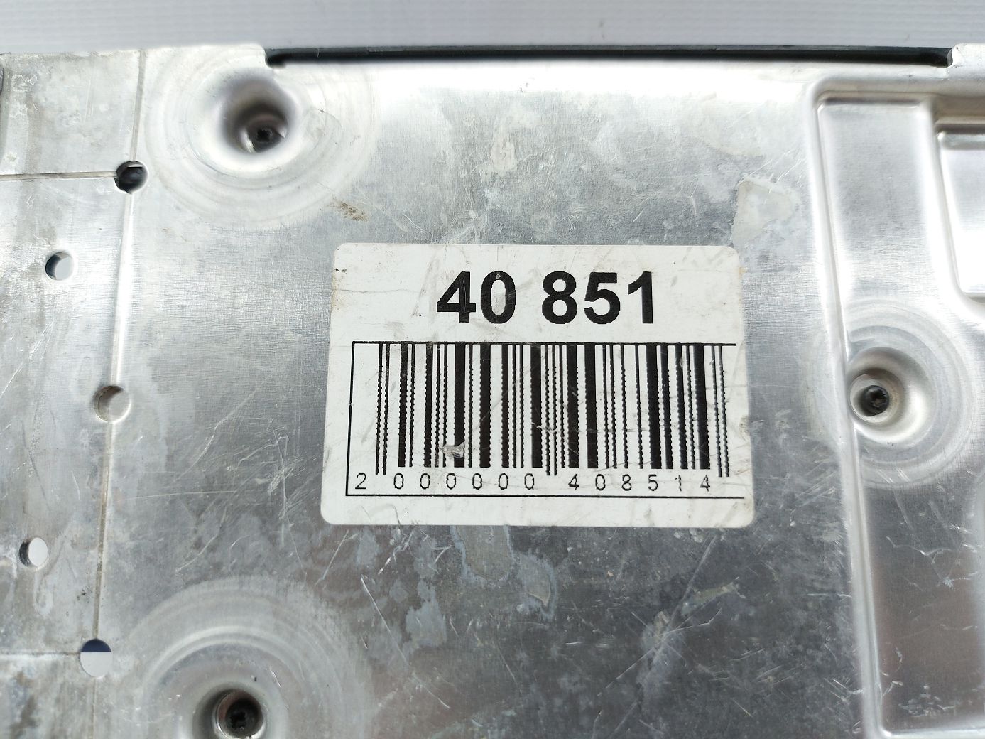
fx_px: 683
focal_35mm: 24
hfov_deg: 71.6
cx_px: 492
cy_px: 370
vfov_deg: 56.8
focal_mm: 5.23
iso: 64
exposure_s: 1/50
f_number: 1.8
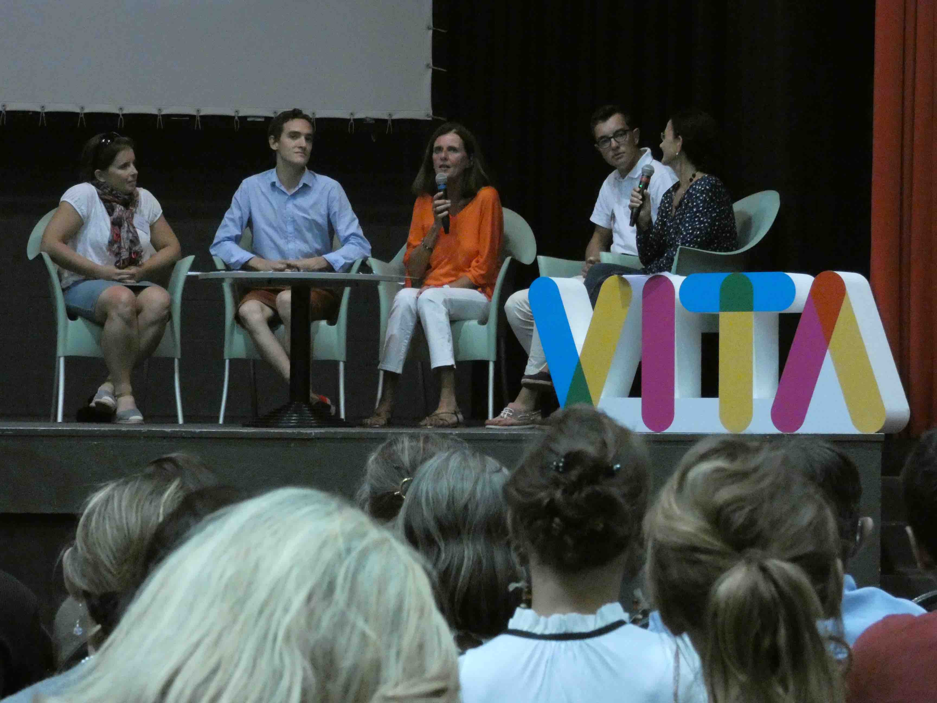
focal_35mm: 141
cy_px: 352
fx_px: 3817
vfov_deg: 10.5
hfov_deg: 14.0
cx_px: 468
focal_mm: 25.2
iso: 1600
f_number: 5.3
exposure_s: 1/50
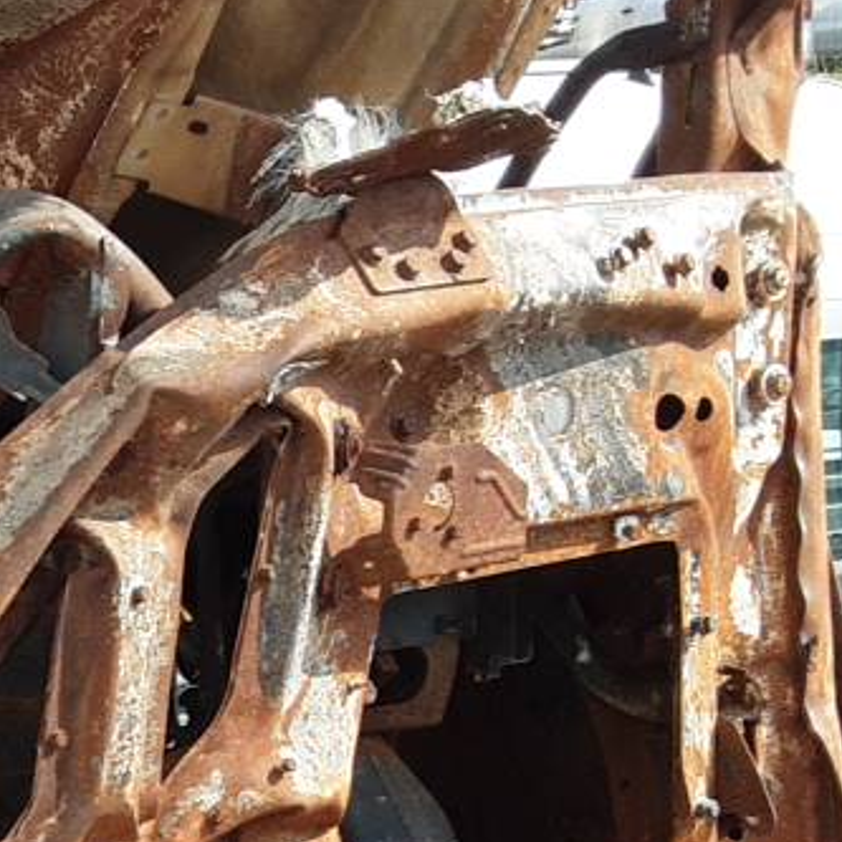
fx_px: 2945
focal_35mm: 107
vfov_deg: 15.5
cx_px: -528
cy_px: 1110
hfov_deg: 14.8
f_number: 1.9
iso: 40
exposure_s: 1/540
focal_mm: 2.9
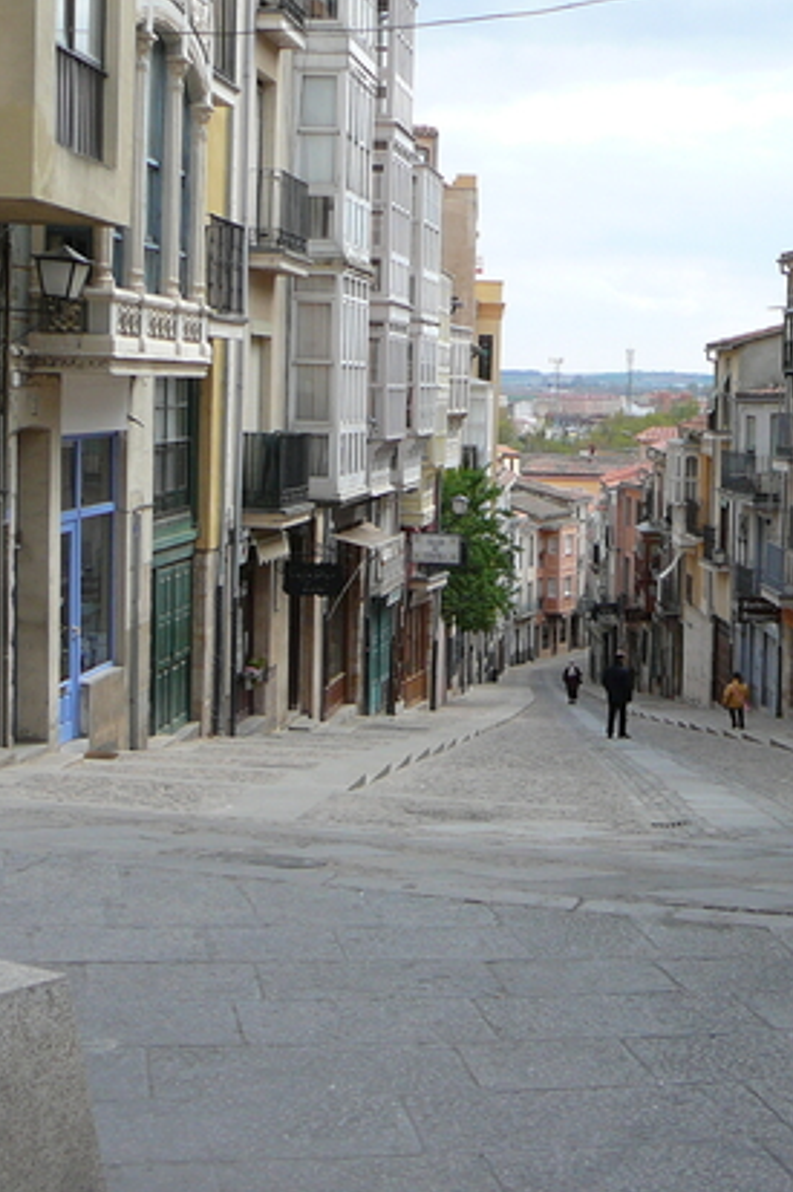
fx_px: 2050
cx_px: 588
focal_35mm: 62
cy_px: 554
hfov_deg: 21.7
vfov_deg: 32.4
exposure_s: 1/800
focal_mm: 6.1
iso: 80
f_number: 3.1
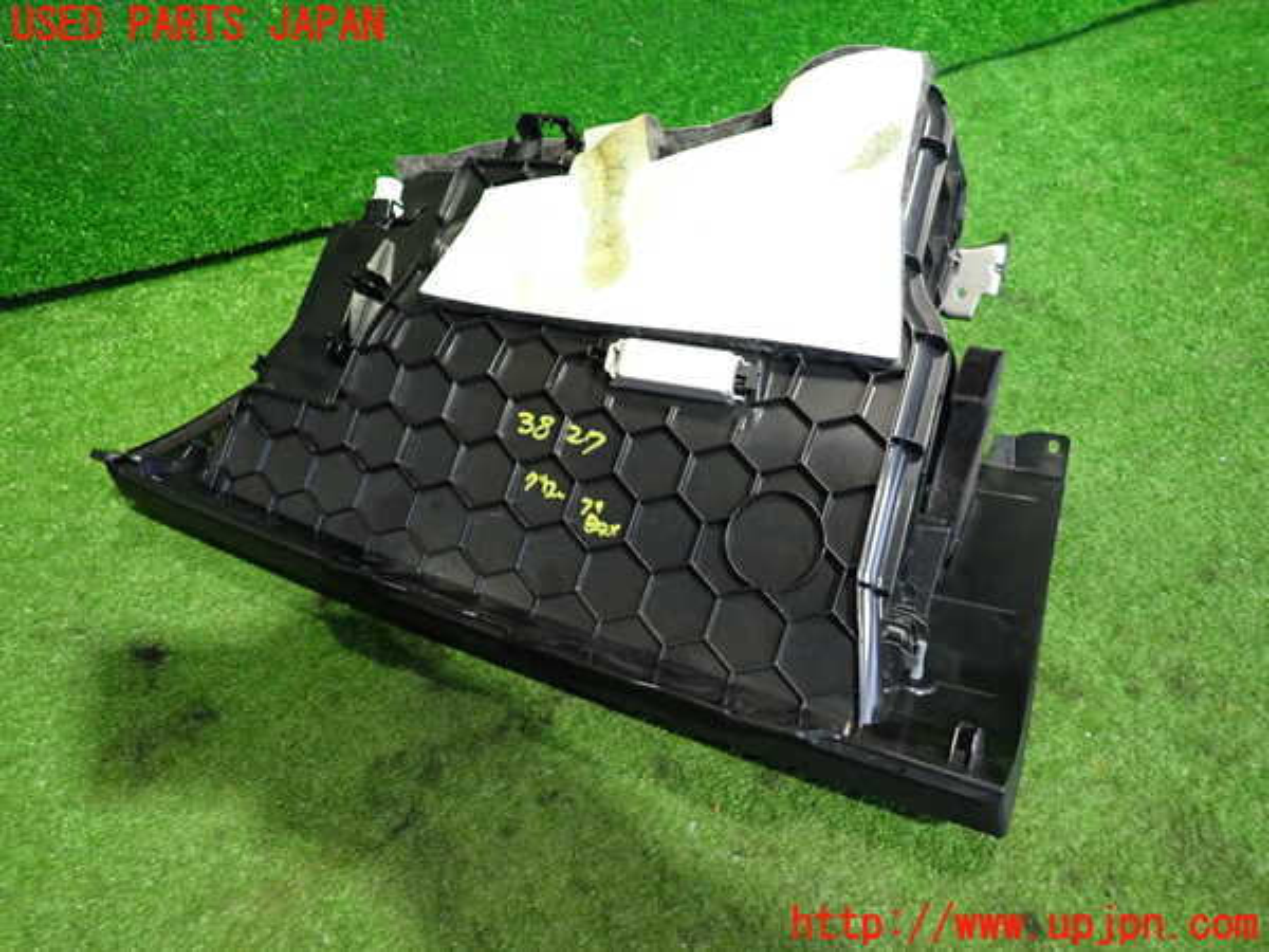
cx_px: 634
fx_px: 916
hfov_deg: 69.4
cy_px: 476
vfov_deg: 54.9
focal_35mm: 25
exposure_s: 1/30
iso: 640
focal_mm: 4.5
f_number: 2
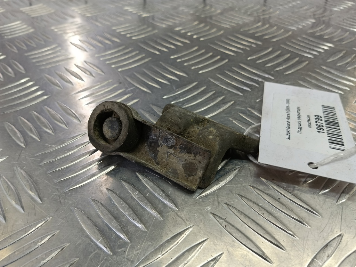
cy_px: 134
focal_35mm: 23
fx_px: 237
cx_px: 178
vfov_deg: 58.9
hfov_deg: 73.9
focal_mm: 4.11
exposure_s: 1/50
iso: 105
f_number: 1.6
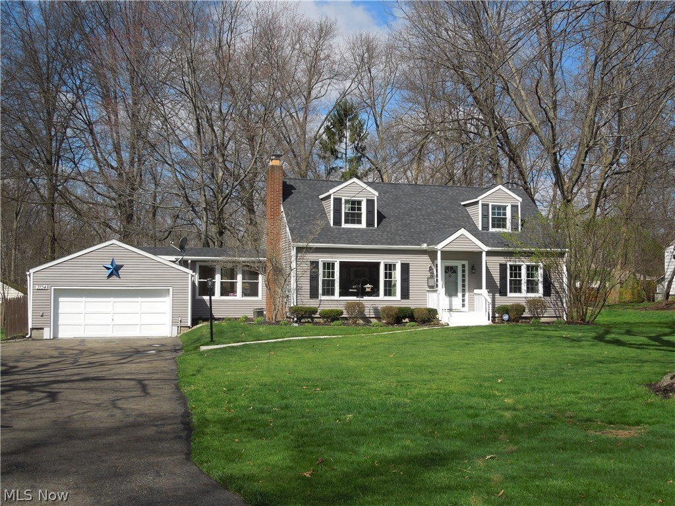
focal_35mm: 39
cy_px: 253
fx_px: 760
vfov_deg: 36.8
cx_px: 338
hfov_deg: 47.9
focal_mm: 7
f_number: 7.6
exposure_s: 1/250
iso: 100
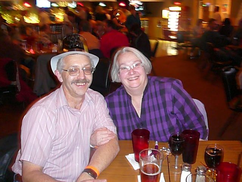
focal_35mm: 35
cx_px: 121
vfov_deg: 40.7
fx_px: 245
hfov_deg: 52.6
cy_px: 91
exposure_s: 1/8
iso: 800
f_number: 2.8
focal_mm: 5.2
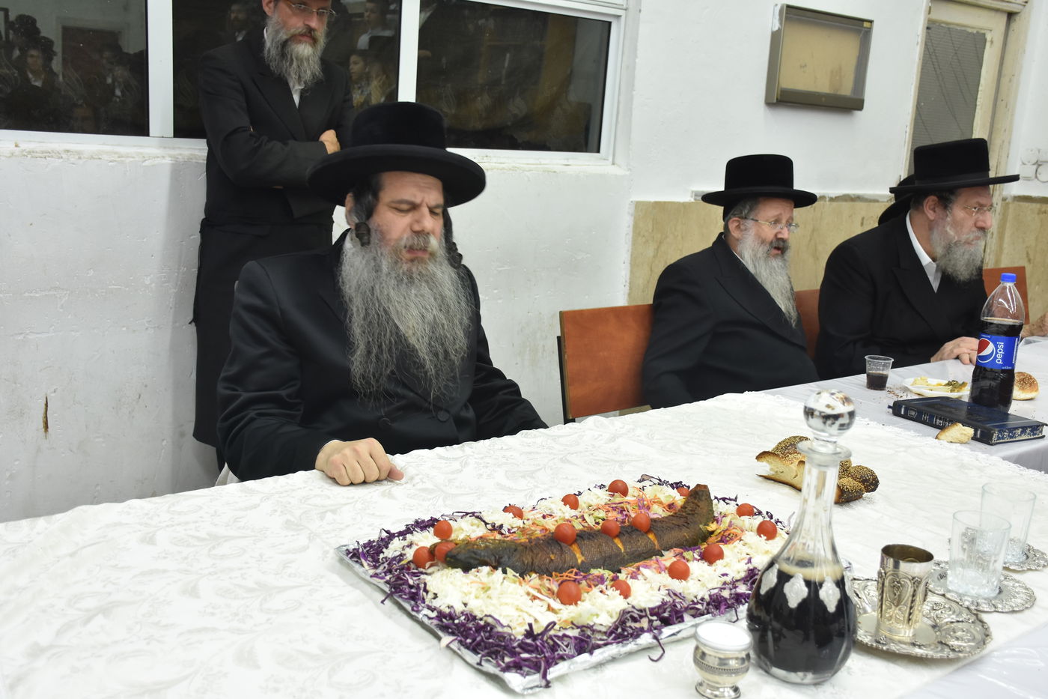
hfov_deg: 53.1
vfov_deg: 36.9
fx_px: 1048
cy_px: 350
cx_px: 524
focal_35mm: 36
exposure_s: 1/60
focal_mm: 24
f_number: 5.6
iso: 1000
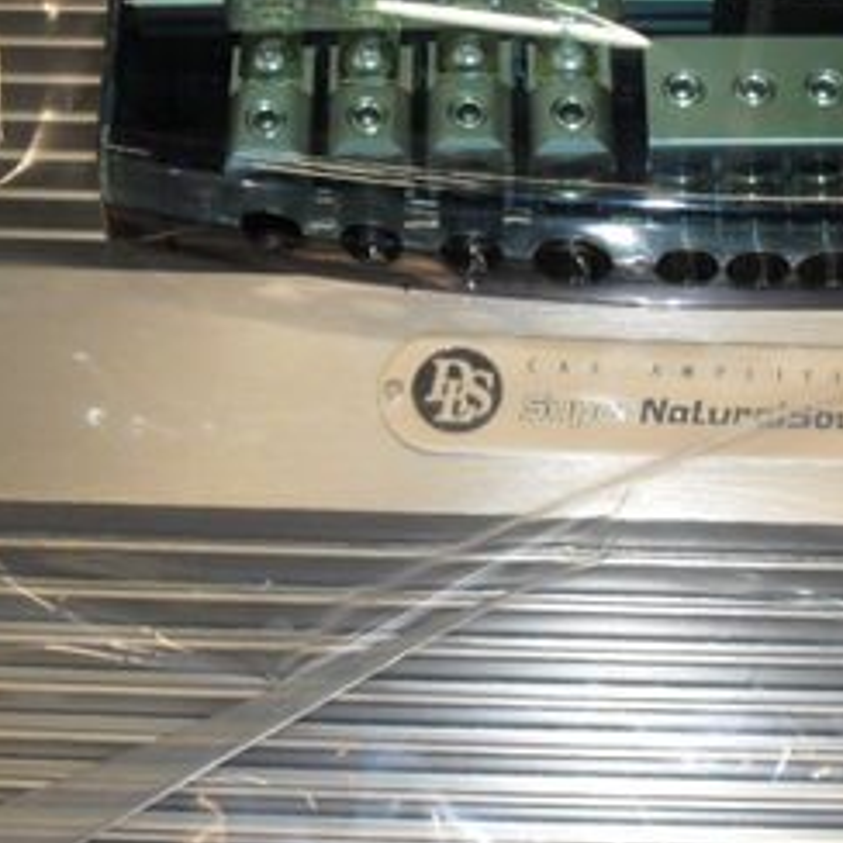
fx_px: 2232
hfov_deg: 21.2
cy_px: 428
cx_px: 653
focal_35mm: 81
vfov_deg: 21.4
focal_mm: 6.3
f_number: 3.2
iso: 200
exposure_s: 1/45
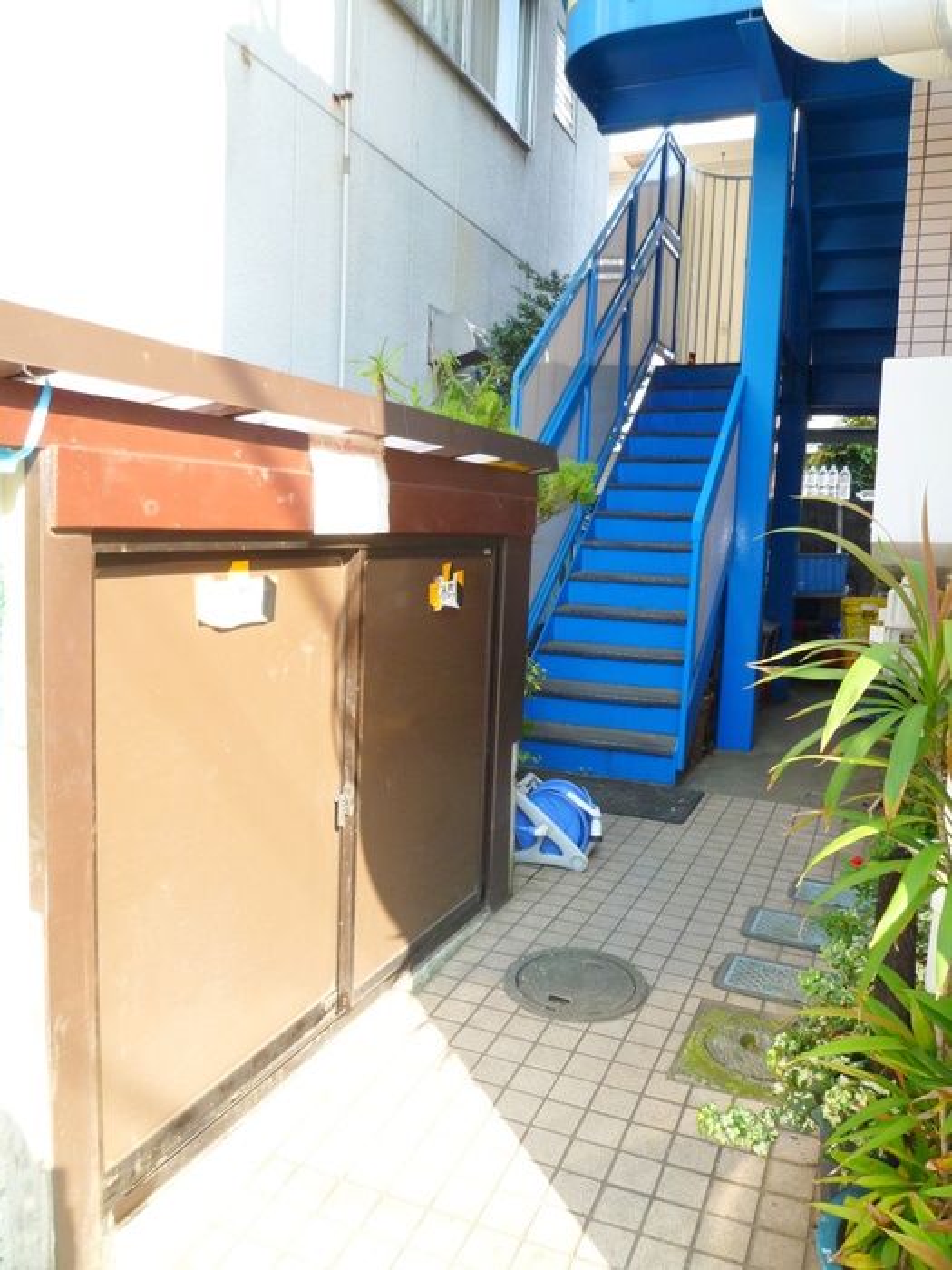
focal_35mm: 25
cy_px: 635
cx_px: 476
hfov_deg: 54.9
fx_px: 917
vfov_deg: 69.4
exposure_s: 1/100
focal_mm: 4.5
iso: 100
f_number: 4
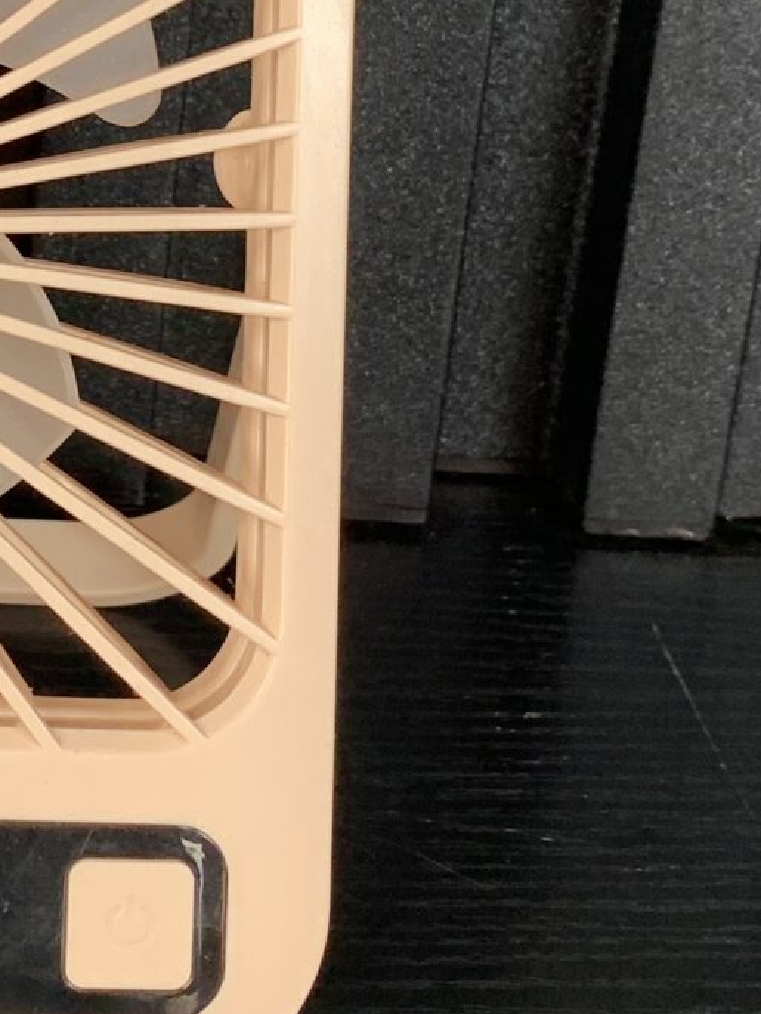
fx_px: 2842
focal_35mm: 97
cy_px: 55
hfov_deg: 14.9
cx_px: -69
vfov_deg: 19.8
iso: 64
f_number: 1.8
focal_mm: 4.25
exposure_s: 1/50
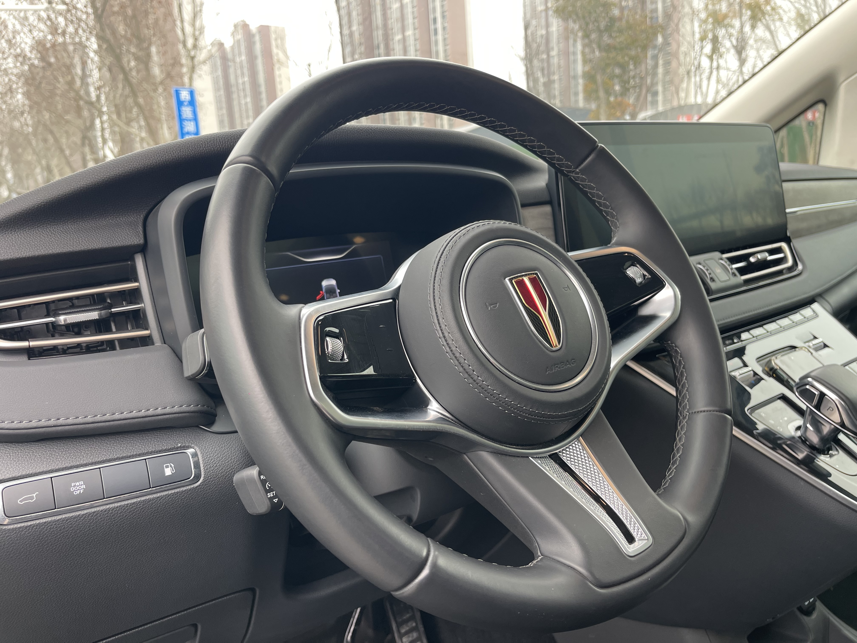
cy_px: 322
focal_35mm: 25
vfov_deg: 54.9
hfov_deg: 69.4
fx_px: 619
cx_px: 428
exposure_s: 1/121
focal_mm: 5.1
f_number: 1.6
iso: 100
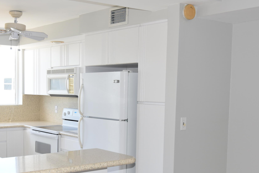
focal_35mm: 54
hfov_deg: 36.5
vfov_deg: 24.9
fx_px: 388
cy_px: 123
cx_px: 85
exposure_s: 1/100
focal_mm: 20
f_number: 5
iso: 400
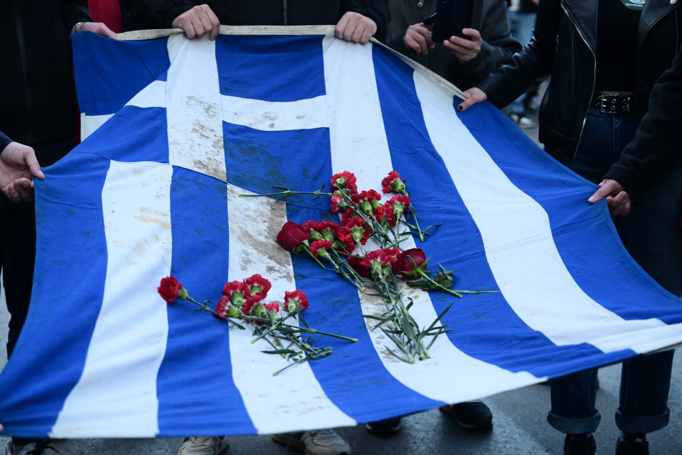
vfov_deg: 18.2
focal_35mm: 75
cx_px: 341
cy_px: 228
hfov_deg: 27.0
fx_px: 1421
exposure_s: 1/400
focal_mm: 75
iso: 800
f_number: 5
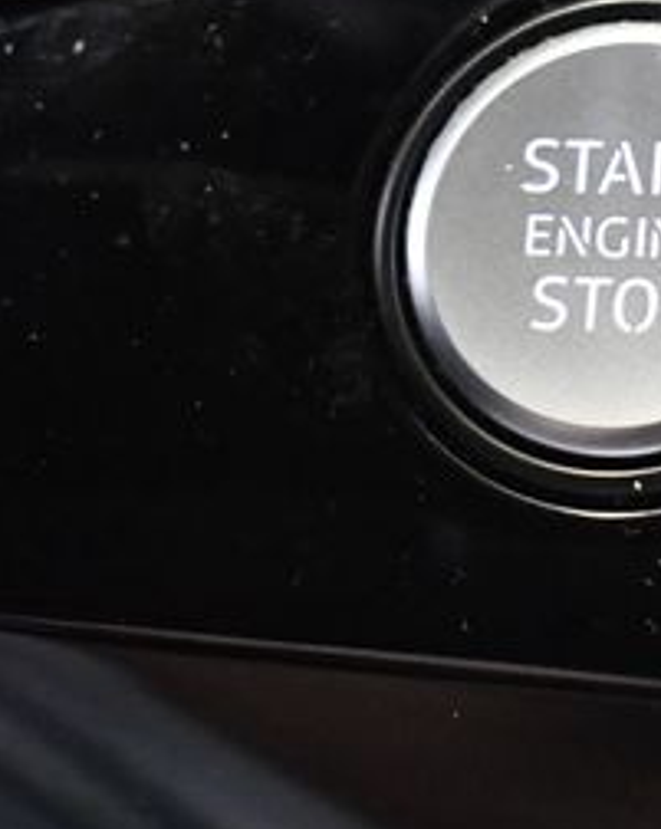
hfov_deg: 10.3
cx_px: 677
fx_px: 3626
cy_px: 237
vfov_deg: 13.0
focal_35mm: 148
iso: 5600
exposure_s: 1/60
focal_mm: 31
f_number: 4.2
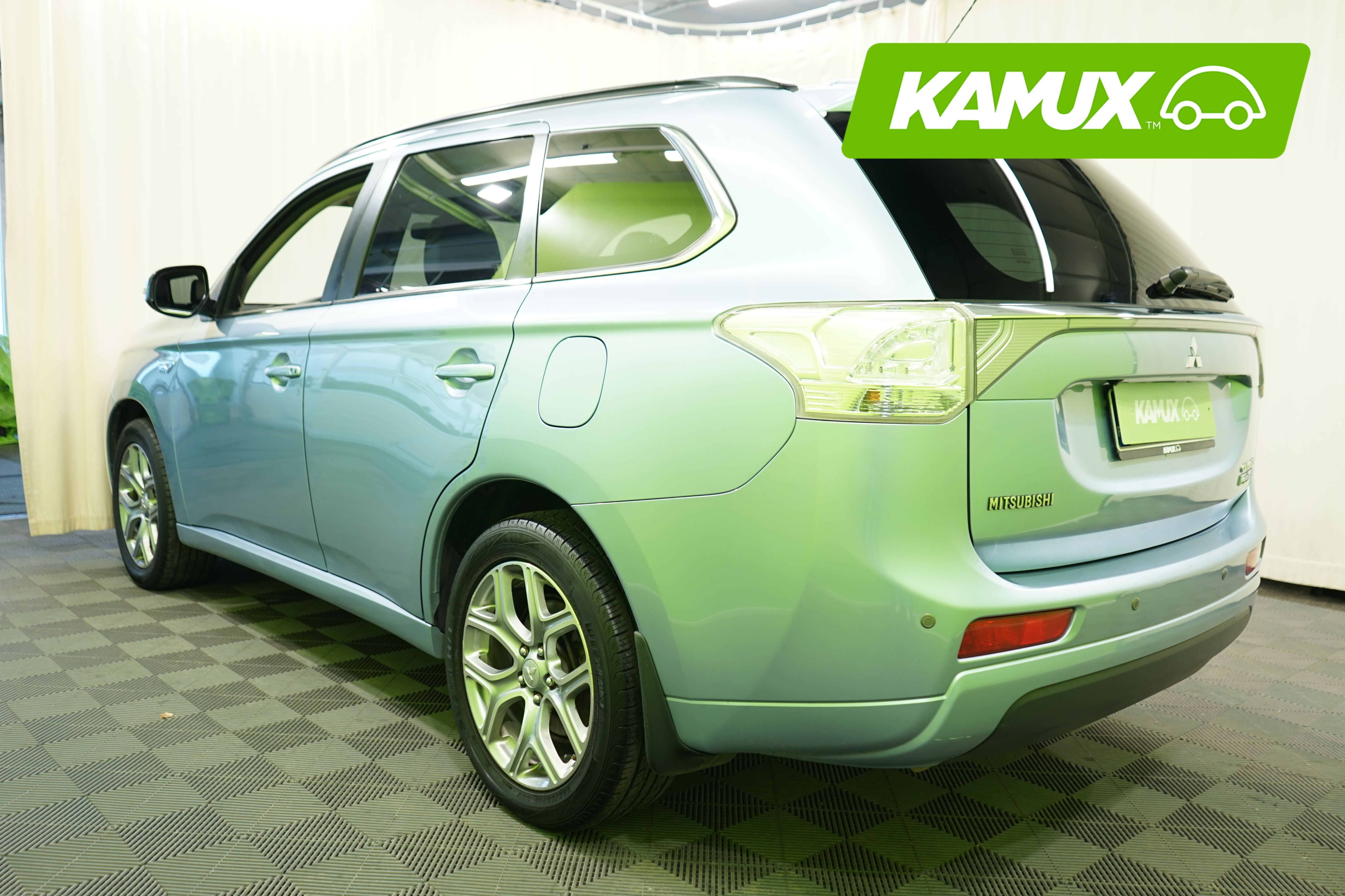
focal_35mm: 29
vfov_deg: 45.0
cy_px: 448
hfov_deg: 63.7
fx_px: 1083
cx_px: 672
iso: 400
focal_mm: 29
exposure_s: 1/25
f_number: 3.5
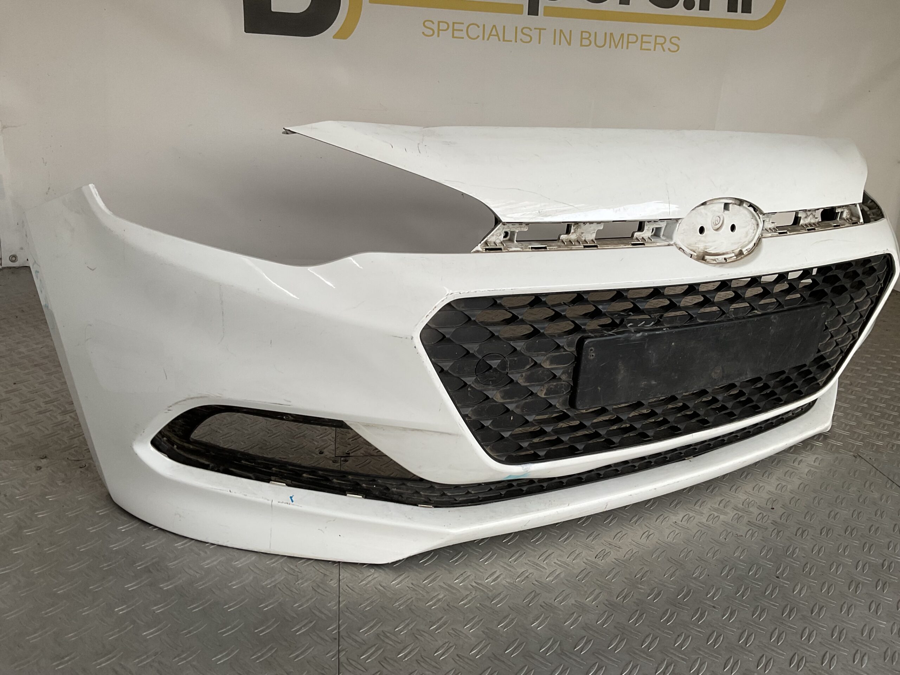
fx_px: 754
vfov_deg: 48.2
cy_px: 338
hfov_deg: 61.7
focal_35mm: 29
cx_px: 450
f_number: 1.8
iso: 50
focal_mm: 3
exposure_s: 1/100
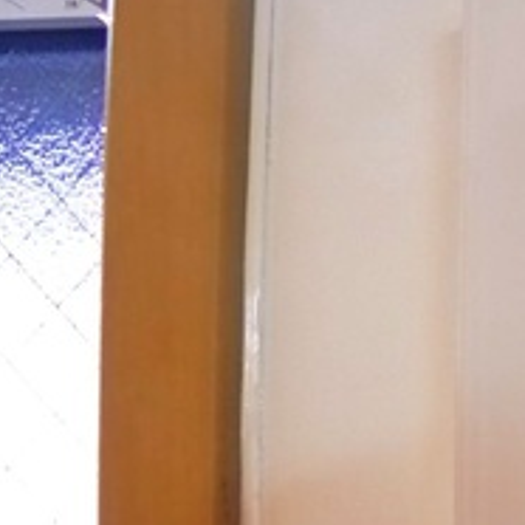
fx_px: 1373
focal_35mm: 80
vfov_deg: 20.8
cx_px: 915
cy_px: 546
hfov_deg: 17.8
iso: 400
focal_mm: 5.1
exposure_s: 1/25
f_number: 2
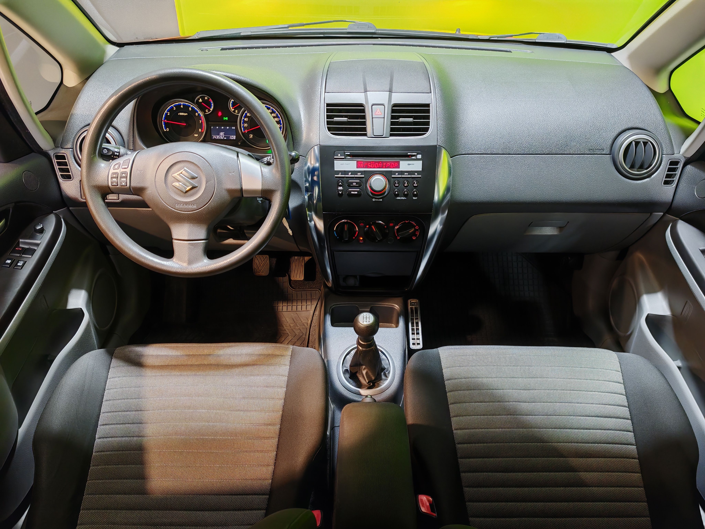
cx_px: 352
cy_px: 264
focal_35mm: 27
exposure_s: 1/50
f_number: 1.4
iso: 100
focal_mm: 6.83
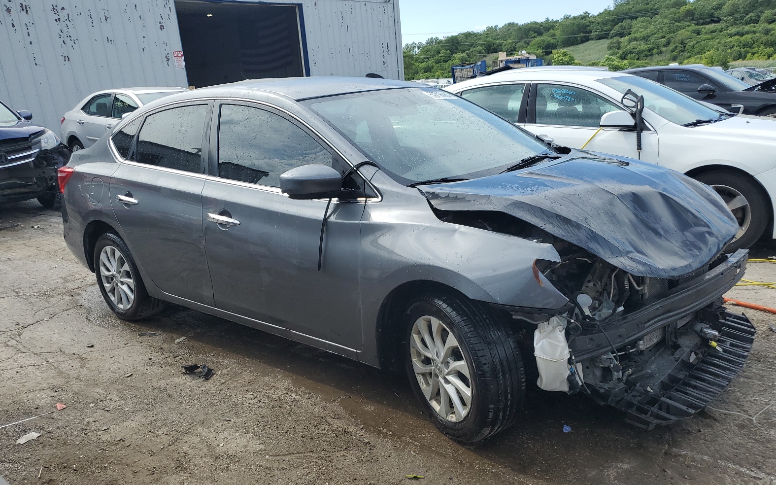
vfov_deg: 44.4
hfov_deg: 66.5
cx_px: 387
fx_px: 592
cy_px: 273
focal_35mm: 28
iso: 50
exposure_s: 1/1667
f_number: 1.5
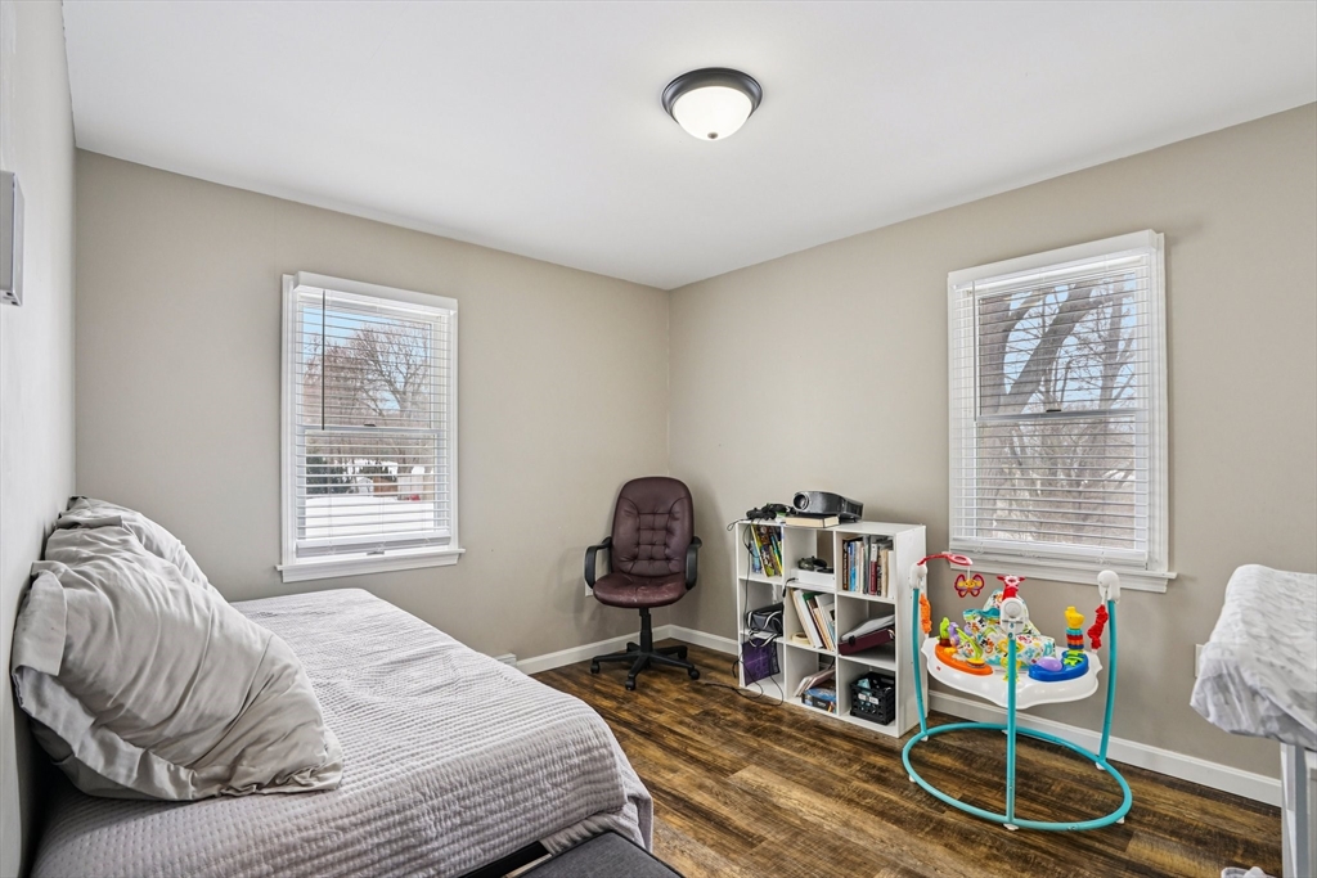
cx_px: 658
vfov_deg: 73.8
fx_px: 585
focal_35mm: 16
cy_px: 439
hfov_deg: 96.7
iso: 500
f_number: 6.3
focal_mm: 16
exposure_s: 1/30
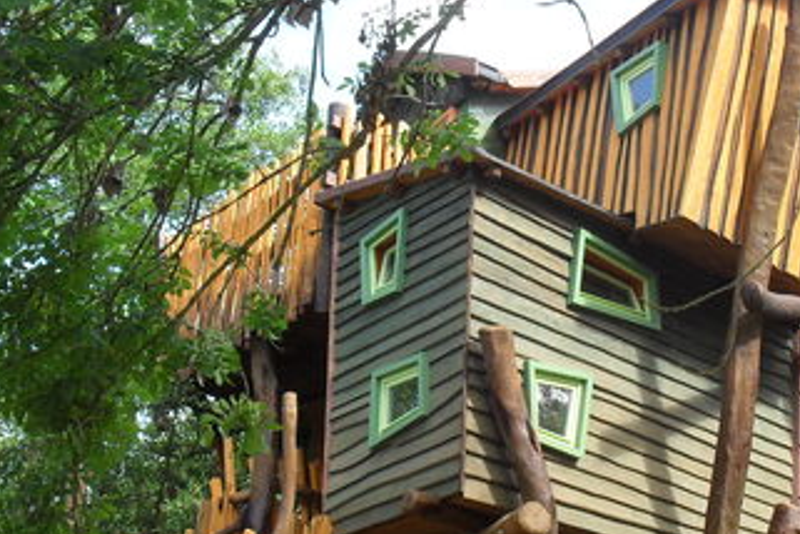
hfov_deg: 29.1
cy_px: 412
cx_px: 616
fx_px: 1511
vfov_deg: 19.8
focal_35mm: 68
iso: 100
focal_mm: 6.3
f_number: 3.2
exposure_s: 1/180
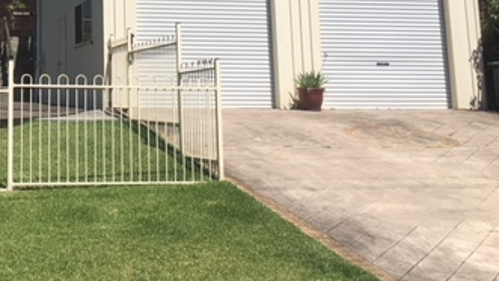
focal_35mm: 61
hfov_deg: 32.5
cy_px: -26
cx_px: 39
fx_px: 807
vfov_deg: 19.0
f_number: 2.2
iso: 25
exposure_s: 1/2404
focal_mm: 4.15
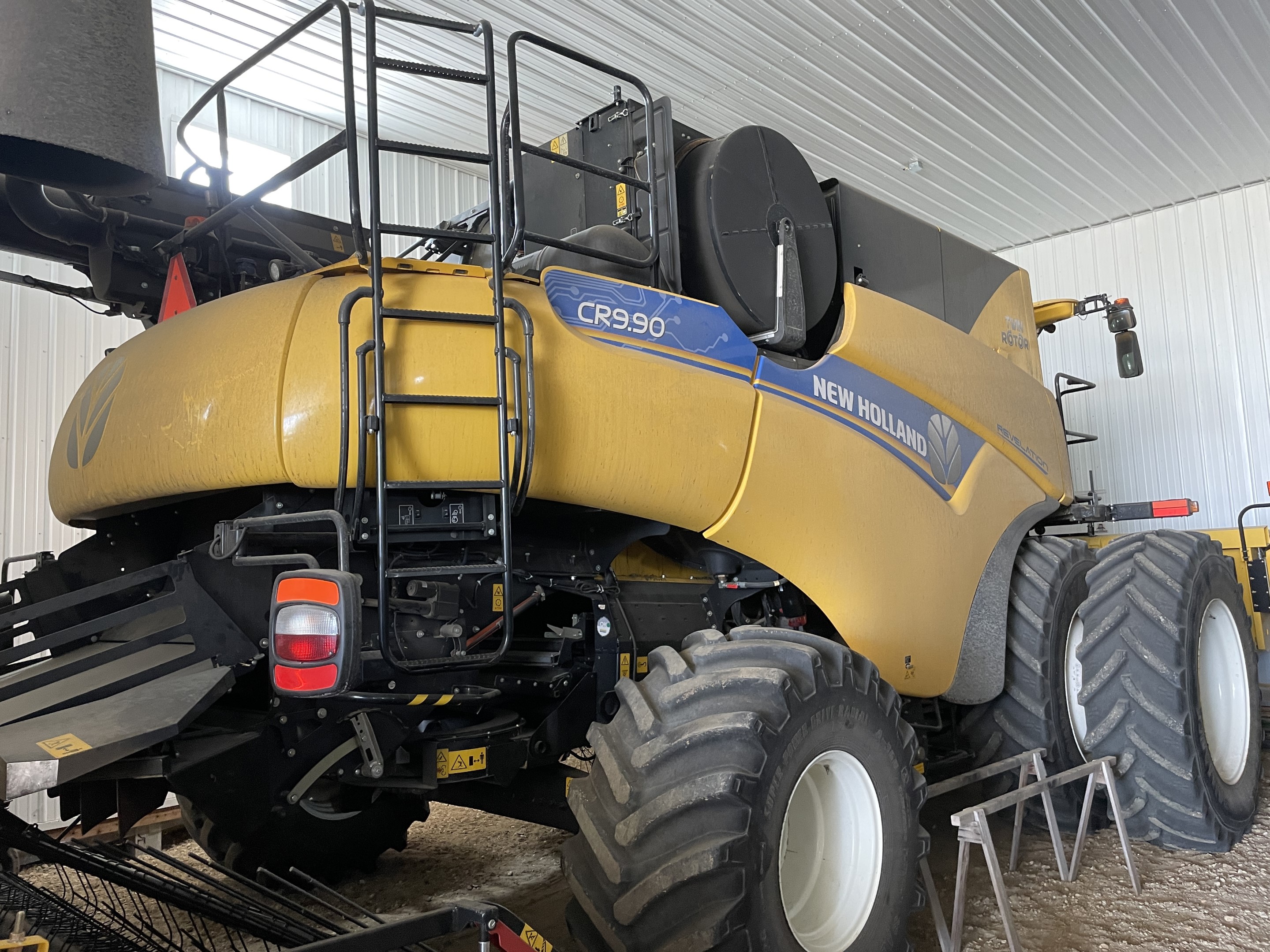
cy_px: 476
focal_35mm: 26
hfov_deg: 67.3
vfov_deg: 53.1
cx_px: 635
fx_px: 954
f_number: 1.6
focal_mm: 4.2
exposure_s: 1/60
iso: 200
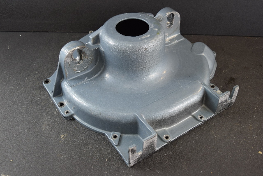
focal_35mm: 39
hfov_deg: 49.5
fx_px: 285
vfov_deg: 34.2
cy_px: 88
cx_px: 132
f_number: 5.6
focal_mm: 26
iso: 400
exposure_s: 1/125
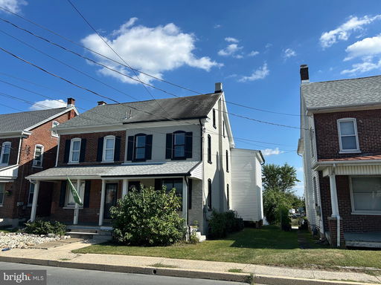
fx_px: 286
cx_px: 190
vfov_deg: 53.1
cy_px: 142
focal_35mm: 26
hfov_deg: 67.3
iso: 50
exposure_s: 1/4115
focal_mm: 5.7
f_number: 1.5
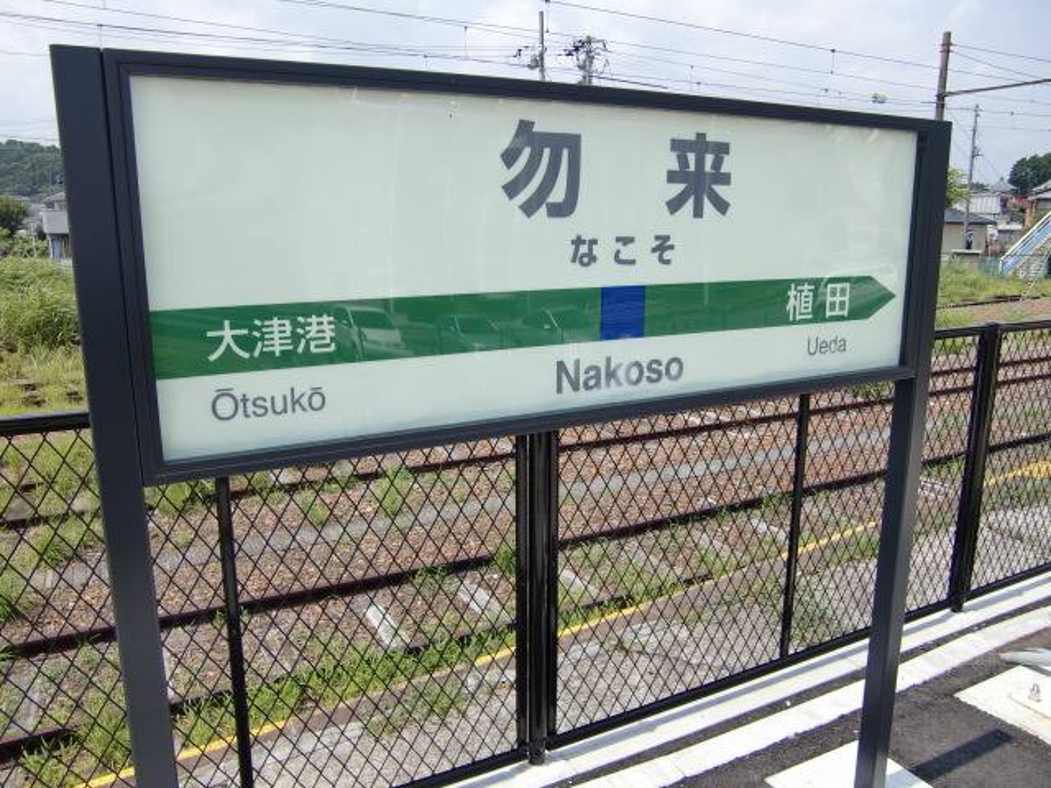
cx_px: 526
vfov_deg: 49.7
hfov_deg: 63.4
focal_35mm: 28
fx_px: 850
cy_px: 394
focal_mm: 4.9
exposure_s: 1/160
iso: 64
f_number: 7
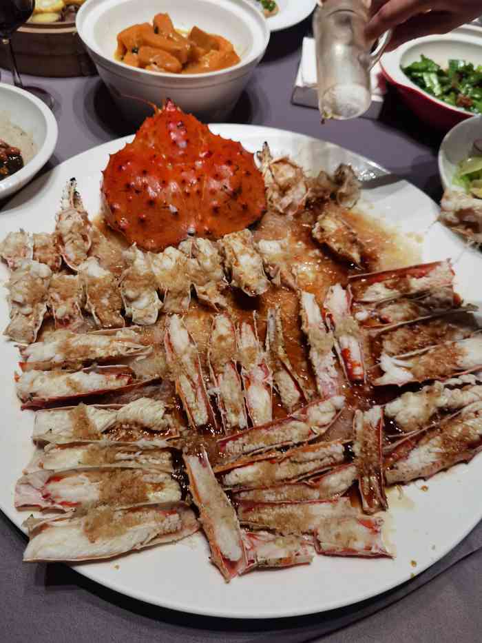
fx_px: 501
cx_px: 241
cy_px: 322
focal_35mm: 27
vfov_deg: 65.3
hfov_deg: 51.4
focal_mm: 6.71
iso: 125
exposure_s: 1/100
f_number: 1.9
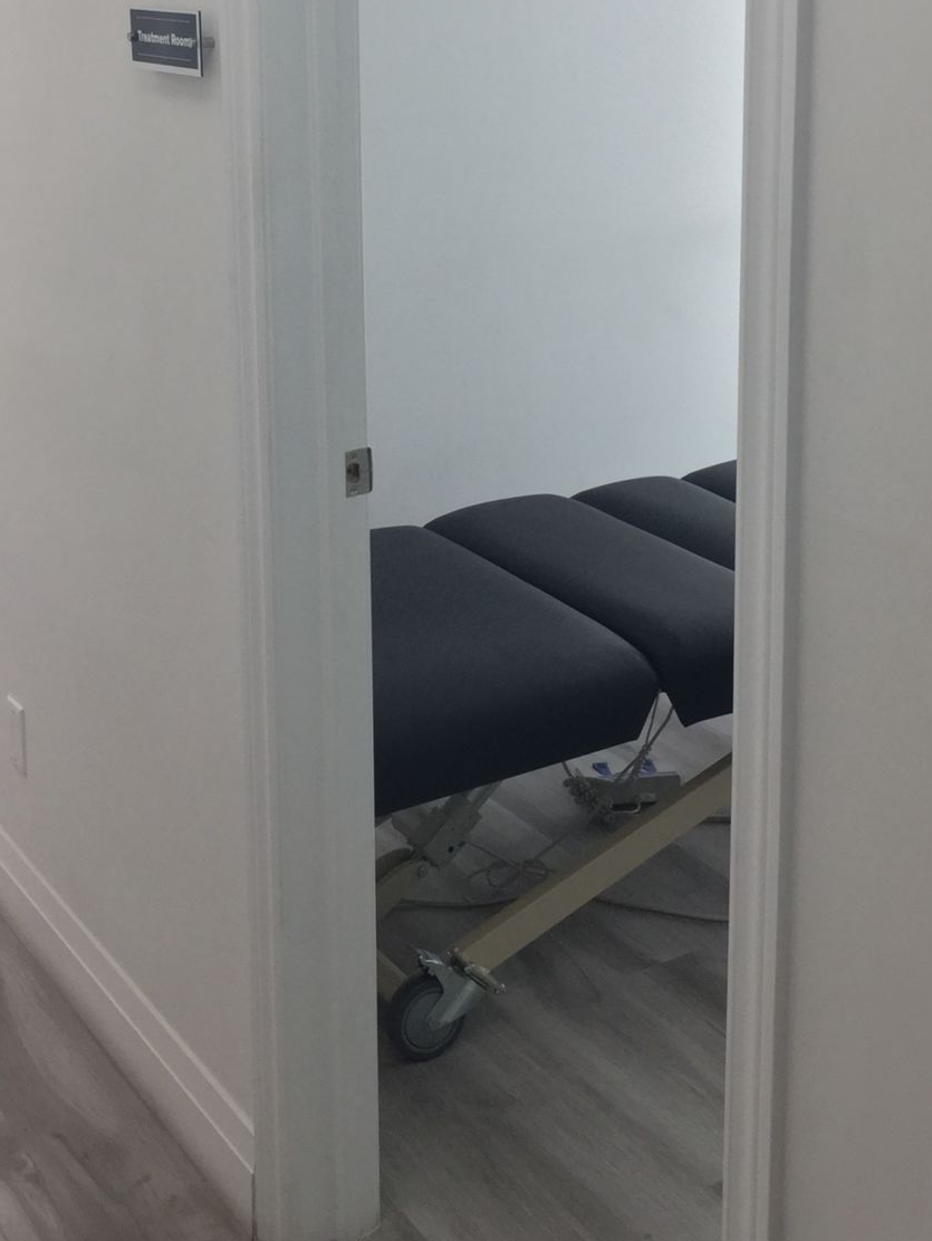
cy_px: 276
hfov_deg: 28.1
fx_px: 1865
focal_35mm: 52
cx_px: 477
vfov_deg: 35.8
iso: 32
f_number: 2.4
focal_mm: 3.3
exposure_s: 1/120
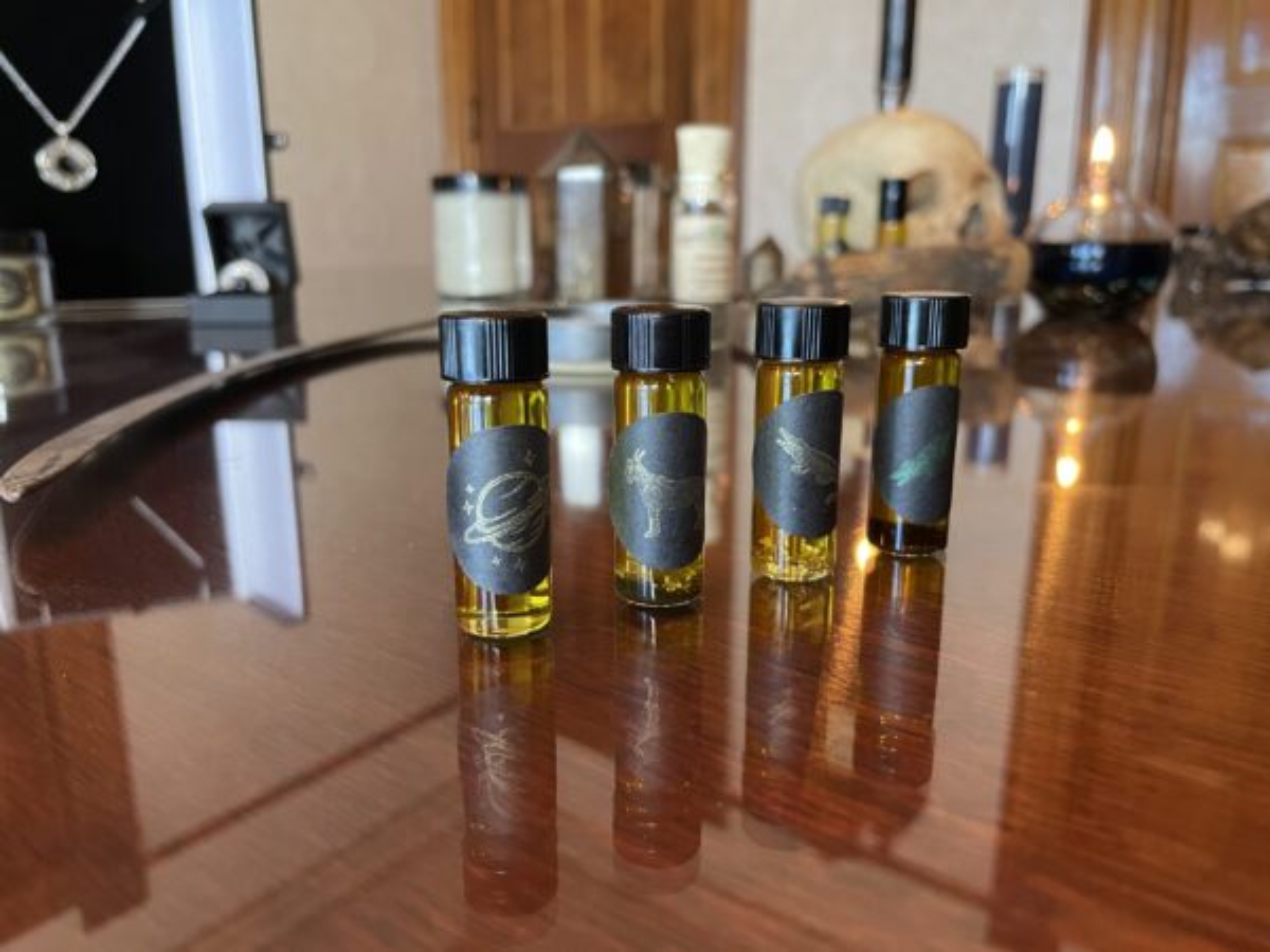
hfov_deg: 67.3
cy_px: 476
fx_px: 954
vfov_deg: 53.1
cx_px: 635
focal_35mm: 26
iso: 400
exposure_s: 1/40
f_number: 1.6
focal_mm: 4.2
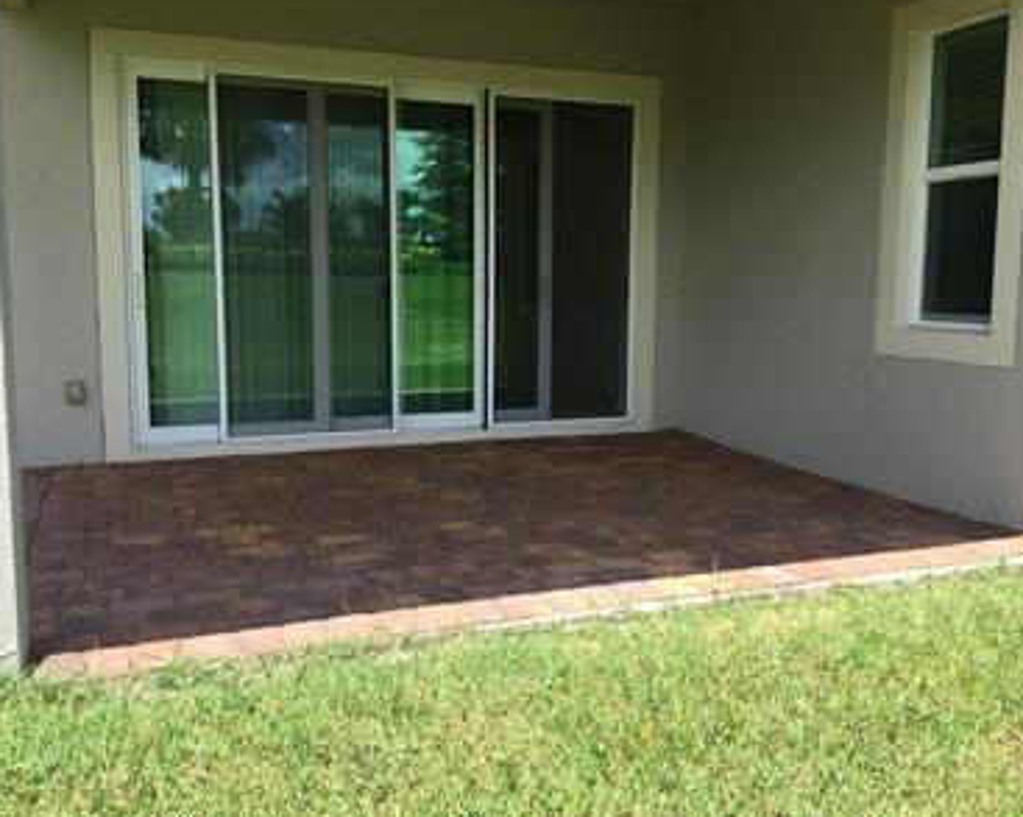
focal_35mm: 33
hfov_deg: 54.2
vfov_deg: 44.5
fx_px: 998
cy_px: 404
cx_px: 530
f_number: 2.4
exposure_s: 1/715
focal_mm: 3.3
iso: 25
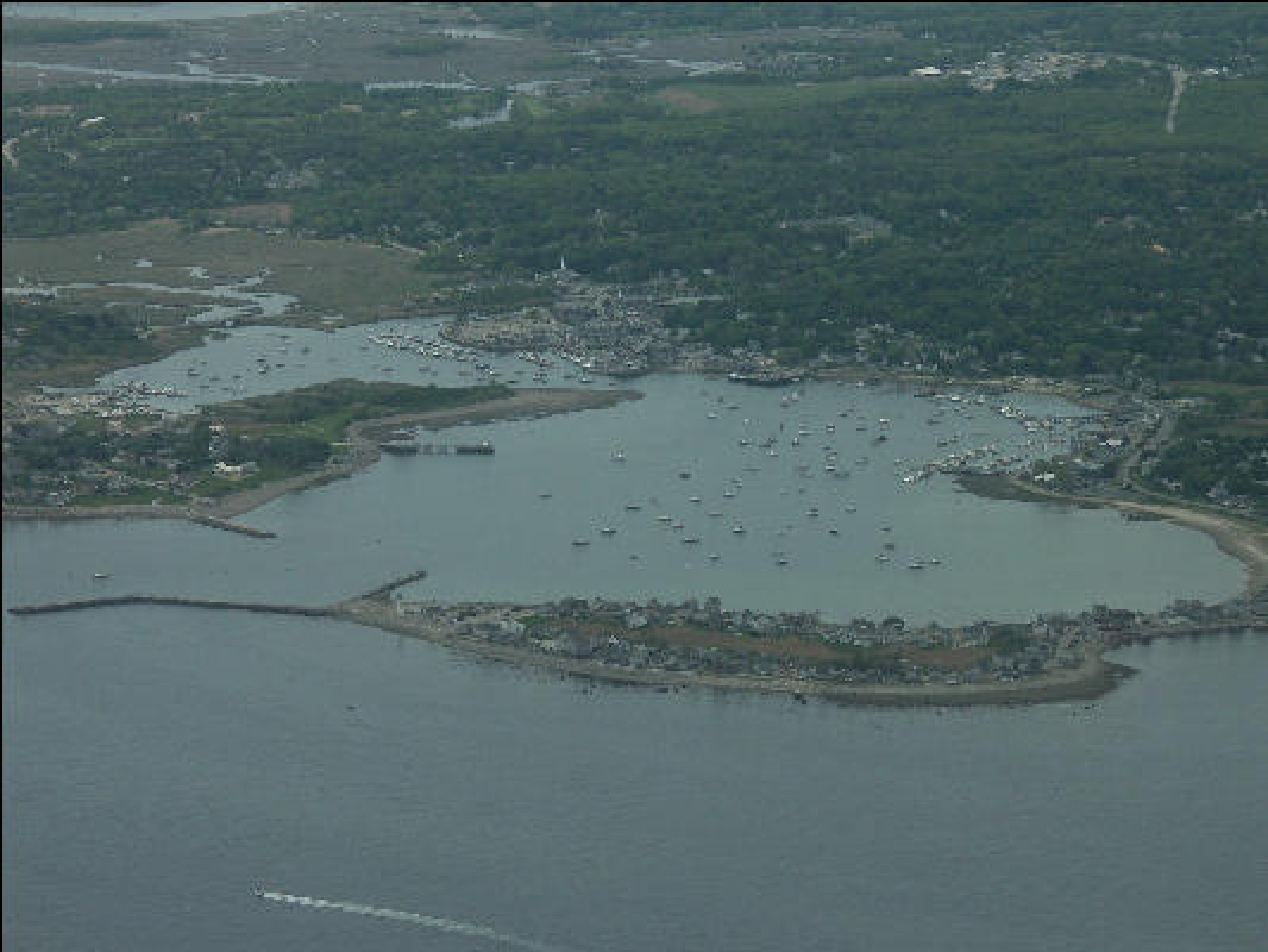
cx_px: 634
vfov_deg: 10.8
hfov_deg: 14.4
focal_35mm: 137
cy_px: 476
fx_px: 5020
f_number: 6.3
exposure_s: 1/800
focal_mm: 34.73
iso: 100
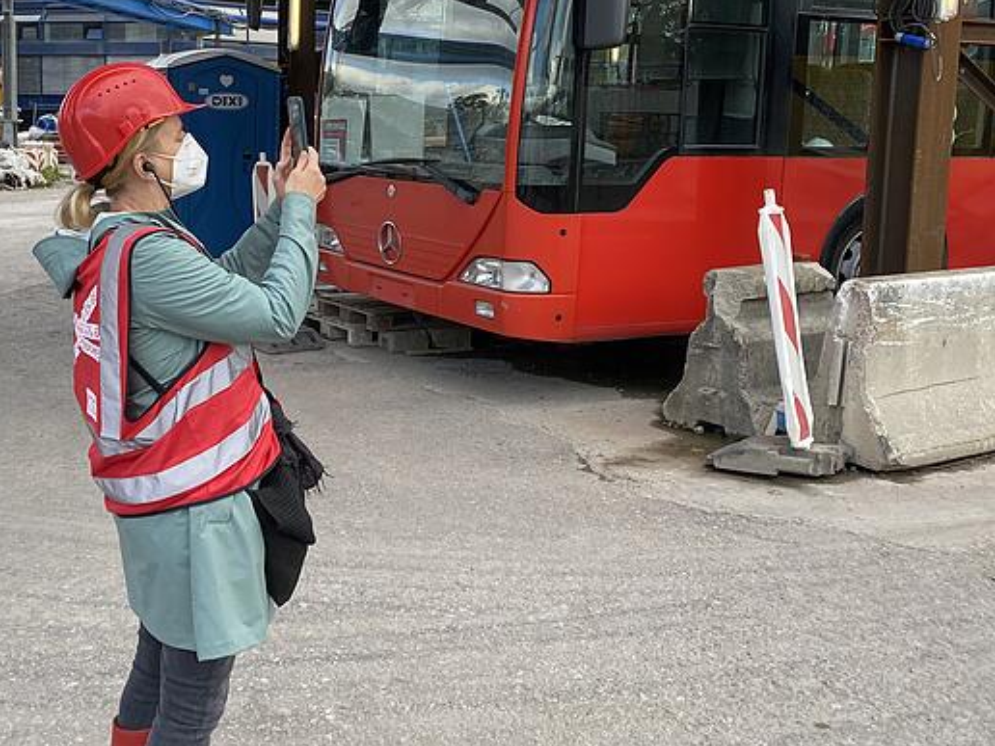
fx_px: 1207
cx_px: 290
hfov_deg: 43.8
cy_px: 286
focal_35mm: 42
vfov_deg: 34.2
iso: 32
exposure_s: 1/465
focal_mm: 4.25
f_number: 1.8
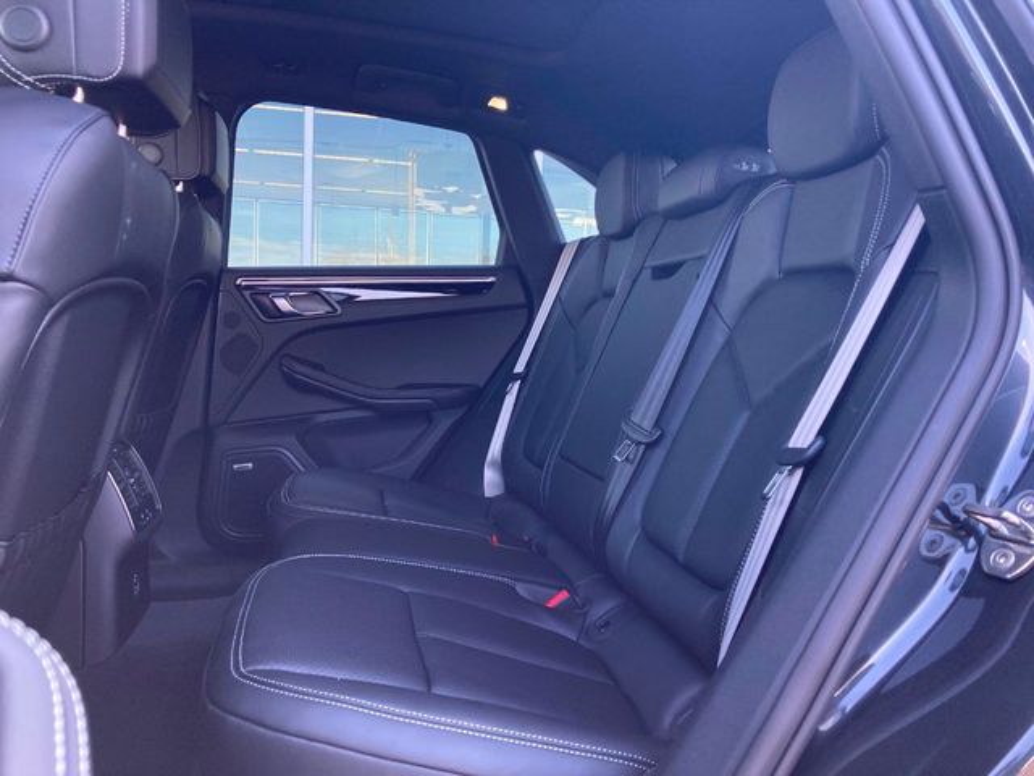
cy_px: 388
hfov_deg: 63.4
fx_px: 836
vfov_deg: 49.7
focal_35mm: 28
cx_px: 517
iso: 64
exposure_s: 1/121
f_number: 1.8
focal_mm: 3.99
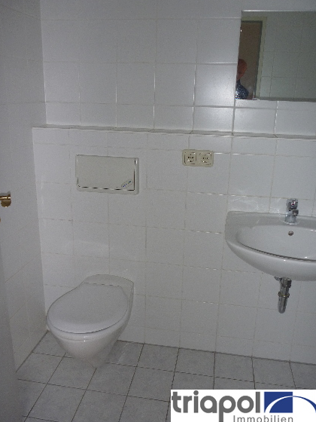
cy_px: 209
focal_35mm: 30
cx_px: 160
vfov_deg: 60.0
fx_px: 365
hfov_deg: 46.8
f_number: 3.3
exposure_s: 1/25
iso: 100
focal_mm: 5
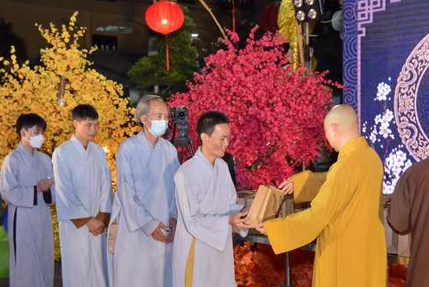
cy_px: 166
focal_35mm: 63
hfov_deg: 31.9
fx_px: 751
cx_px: 216
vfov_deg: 21.6
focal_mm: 48
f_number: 5
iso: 1000
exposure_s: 1/160
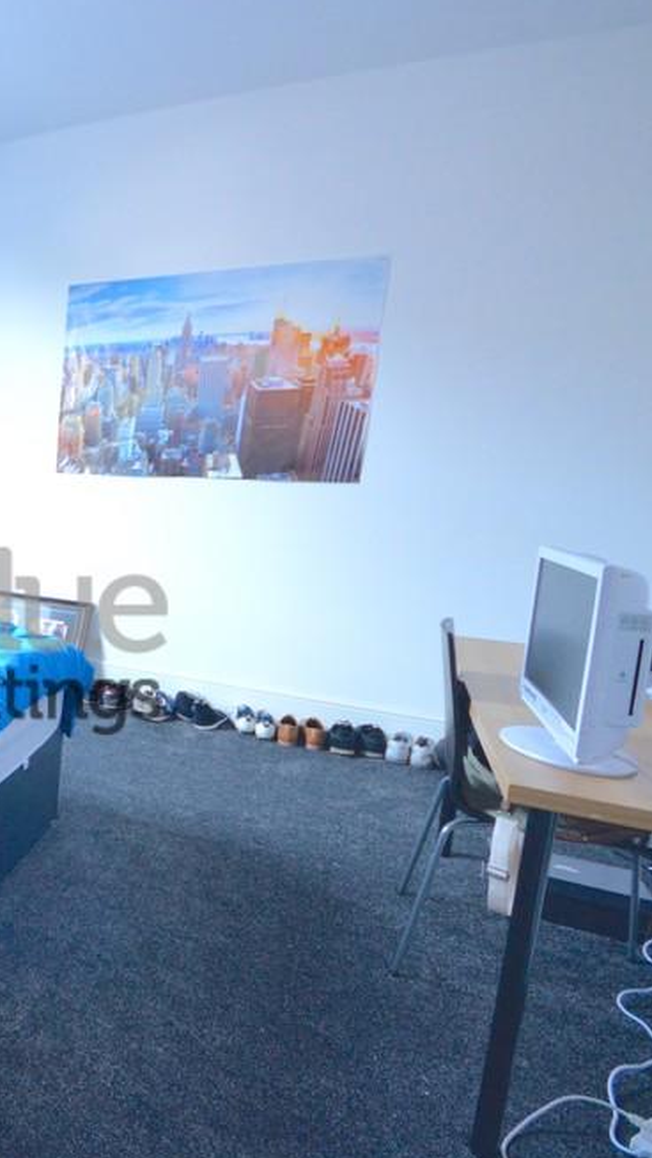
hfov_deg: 34.8
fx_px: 737
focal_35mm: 24
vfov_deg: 76.3
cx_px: -177
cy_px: 580
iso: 1100
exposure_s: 1/60
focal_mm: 10
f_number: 4
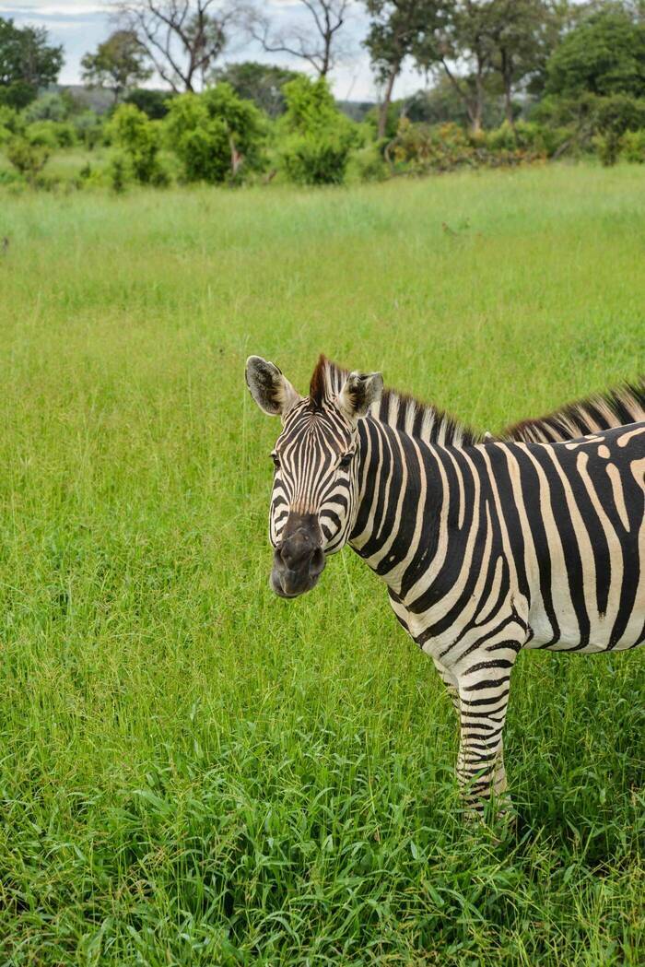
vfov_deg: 25.4
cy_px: 484
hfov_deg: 17.1
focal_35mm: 80
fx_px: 2148
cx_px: 322
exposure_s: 1/125
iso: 250
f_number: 8
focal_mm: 80
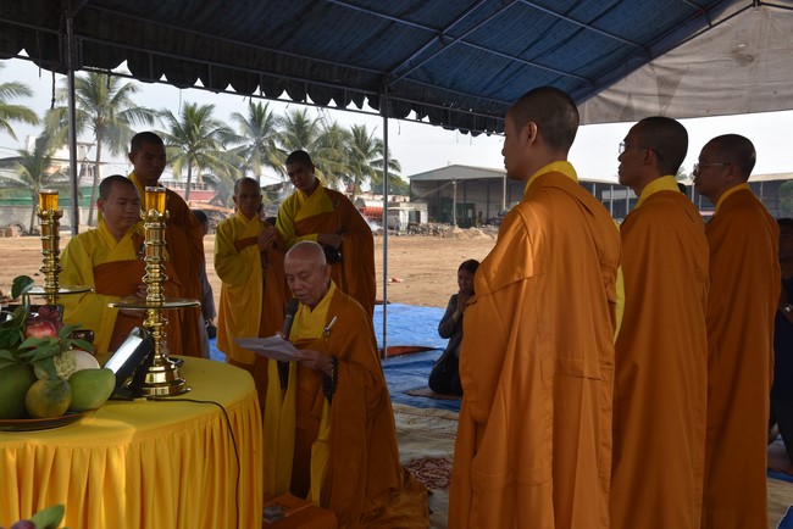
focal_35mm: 34
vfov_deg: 38.9
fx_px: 749
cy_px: 264
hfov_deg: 55.8
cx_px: 396
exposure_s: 1/250
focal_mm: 34
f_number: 8
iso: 320
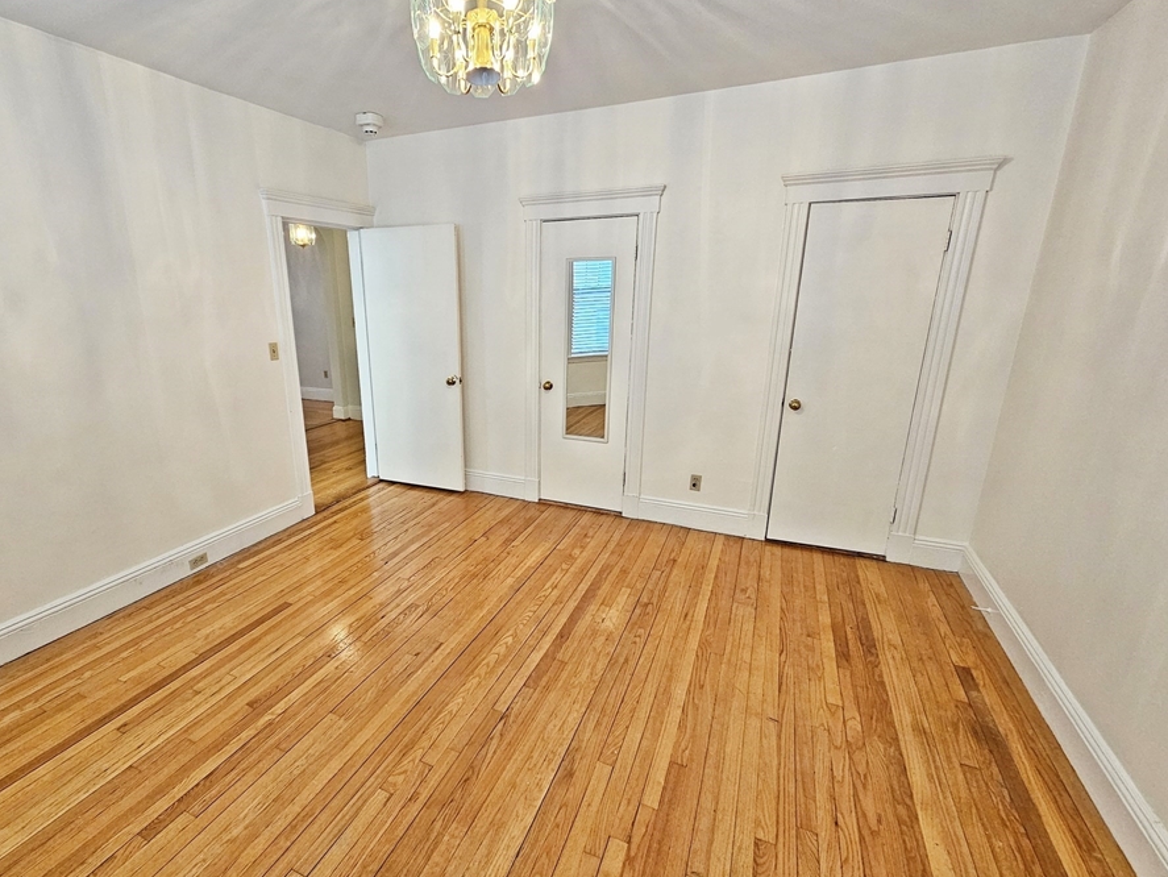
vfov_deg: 81.8
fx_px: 506
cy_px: 452
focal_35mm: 15
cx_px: 516
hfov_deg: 97.7
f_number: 2.2
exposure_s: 1/60
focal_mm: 2.2
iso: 200
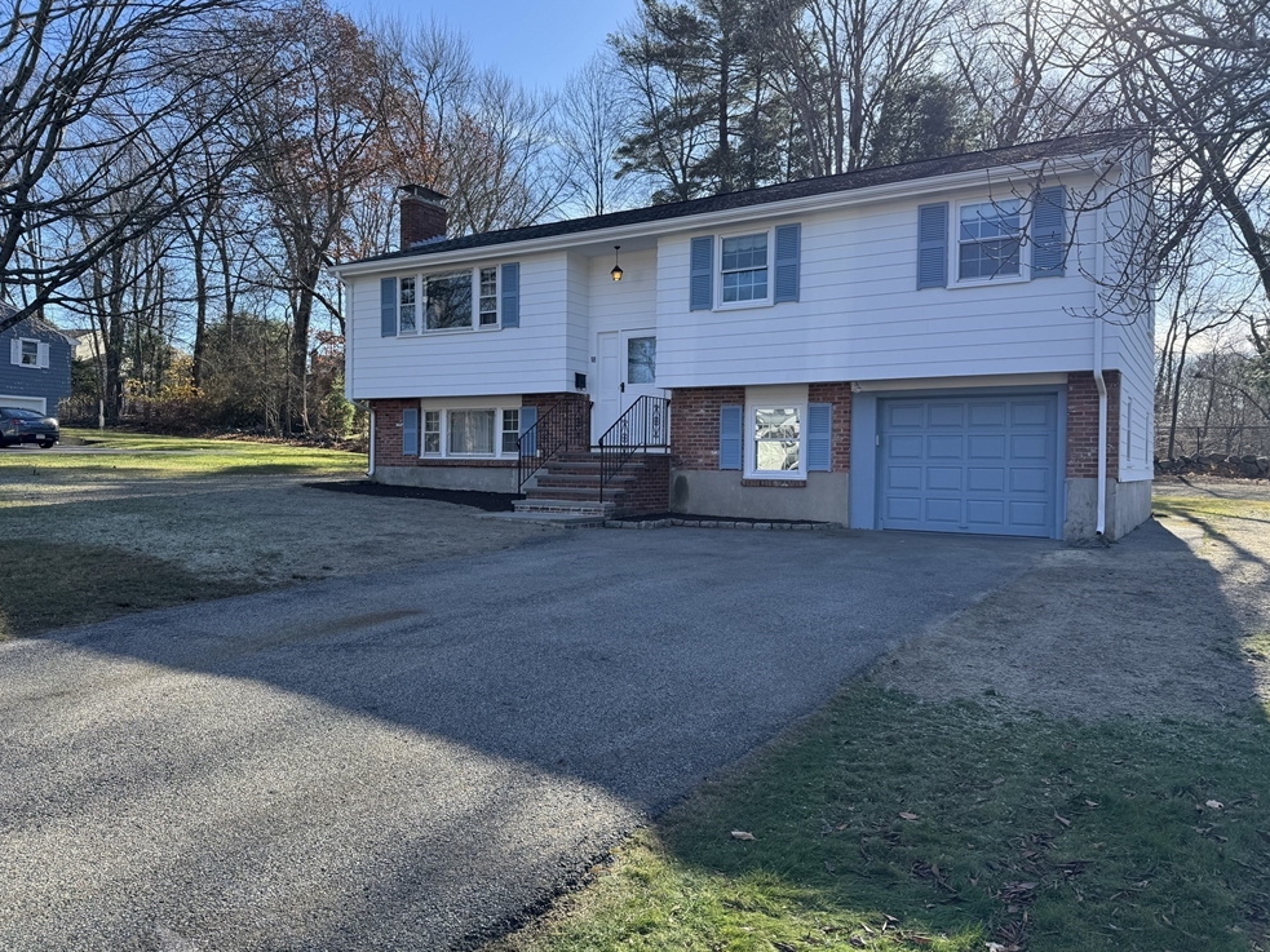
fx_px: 917
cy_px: 462
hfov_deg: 69.4
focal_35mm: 25
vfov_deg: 54.9
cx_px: 637
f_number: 1.78
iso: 80
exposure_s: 1/1425
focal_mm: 6.76
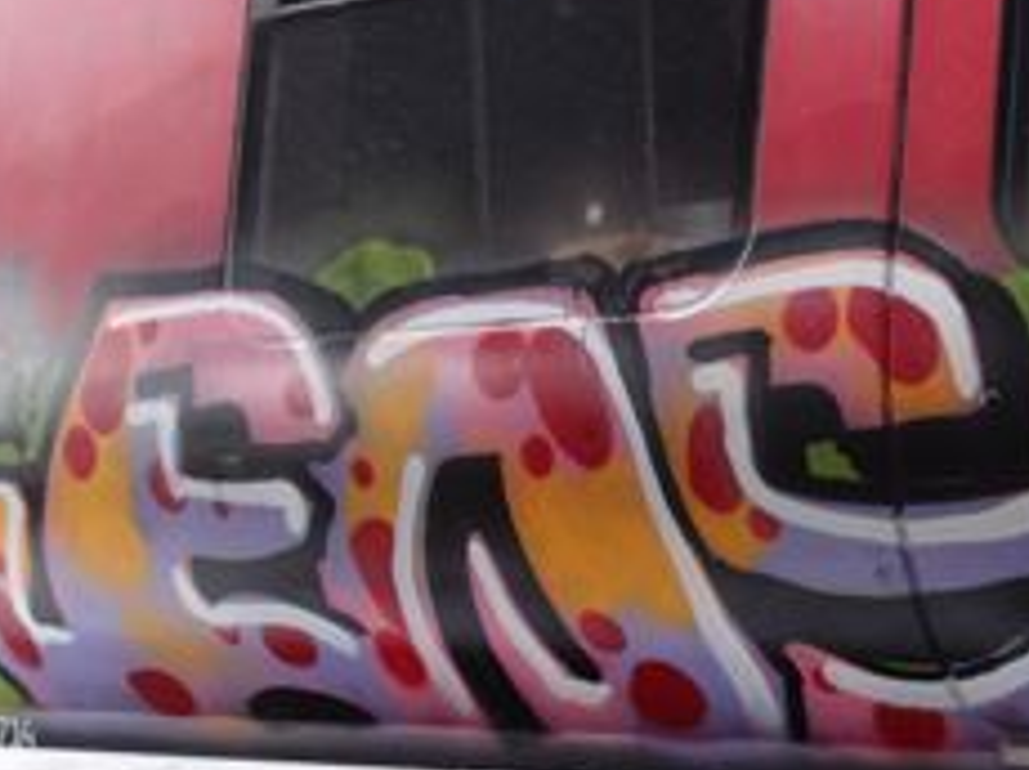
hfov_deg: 25.7
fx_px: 2197
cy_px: 696
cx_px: 881
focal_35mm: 74
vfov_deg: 19.5
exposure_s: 1/100
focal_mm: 7.41
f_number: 2.2
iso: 100
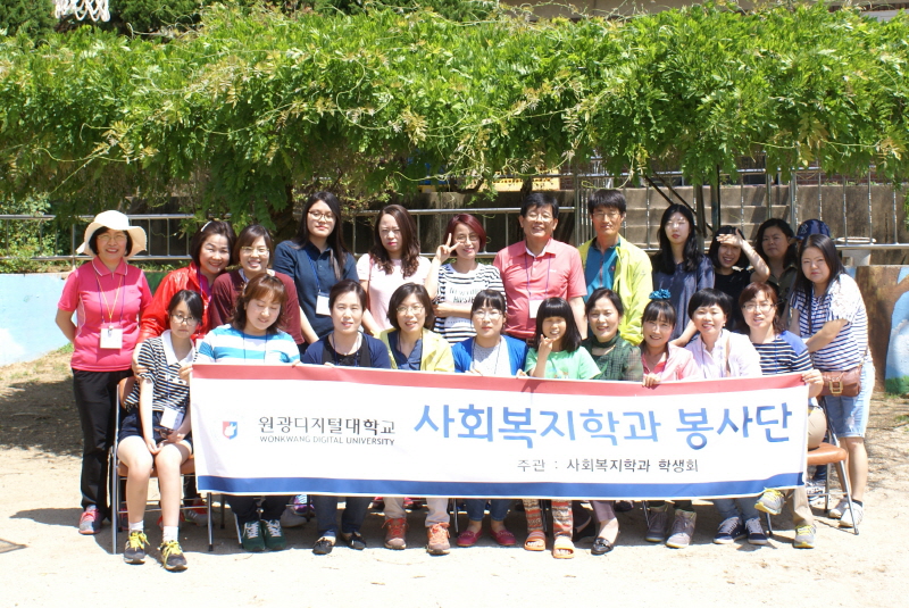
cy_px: 304
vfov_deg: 34.3
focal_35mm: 39
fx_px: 986
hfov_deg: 49.5
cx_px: 454
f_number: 9
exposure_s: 1/100
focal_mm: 26
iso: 100
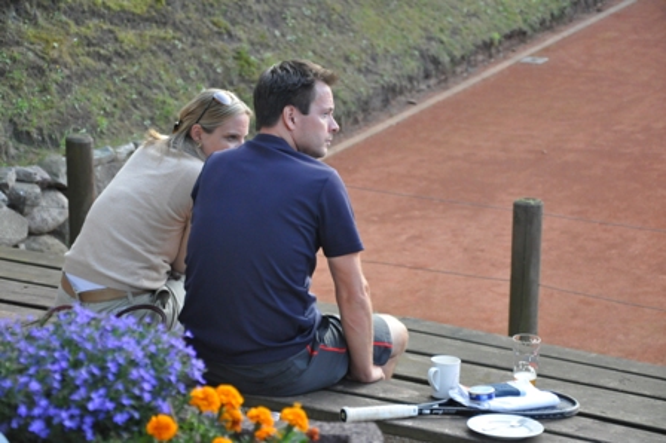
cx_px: 333
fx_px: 2080
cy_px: 222
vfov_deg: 12.2
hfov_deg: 18.2
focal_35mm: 112
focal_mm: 75
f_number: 5.3
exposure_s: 1/250
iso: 1600
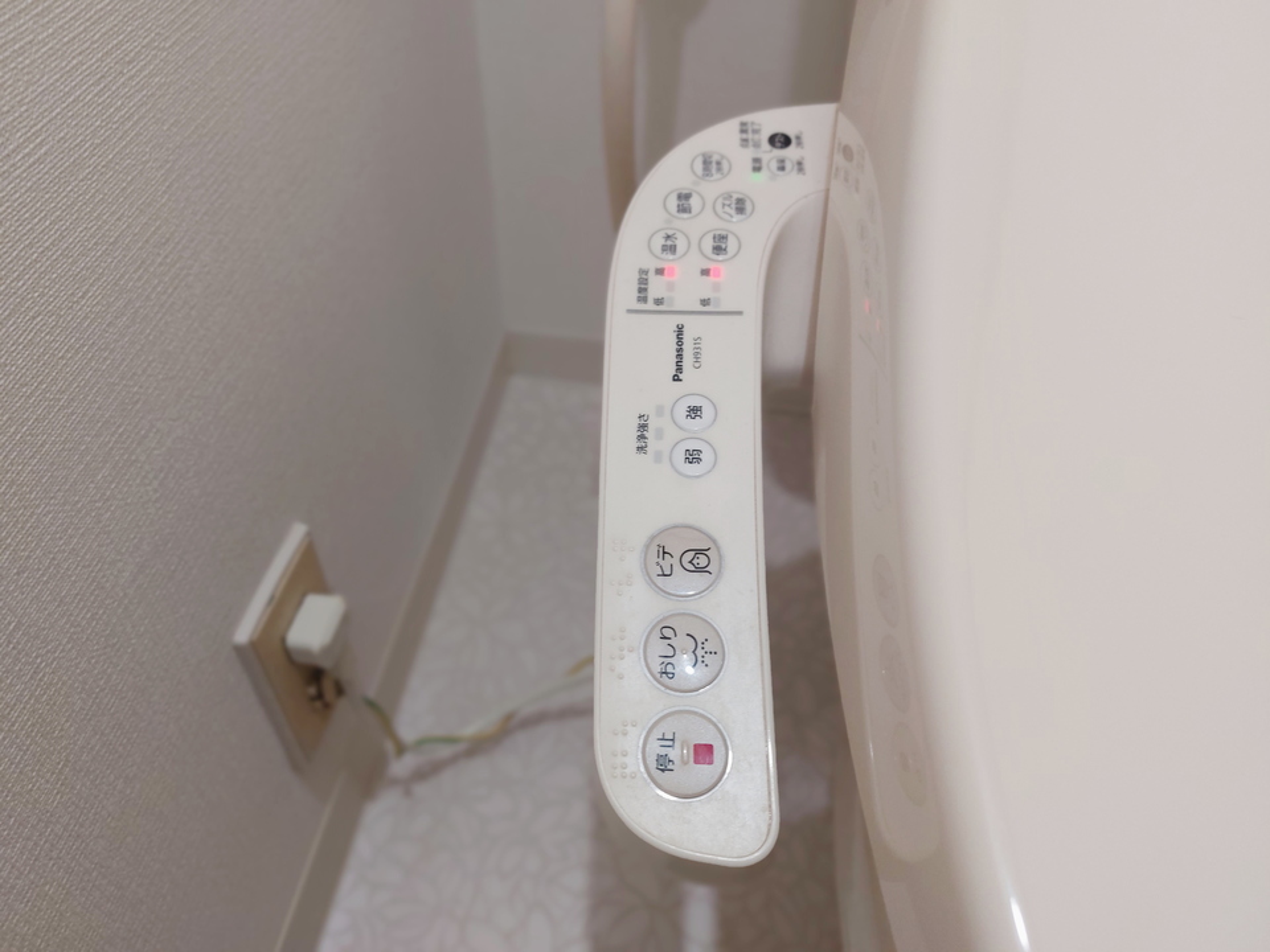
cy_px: 476
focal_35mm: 24
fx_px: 881
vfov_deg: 56.8
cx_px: 635
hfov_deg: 71.6
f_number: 1.8
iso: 100
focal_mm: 5.23
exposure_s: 1/24
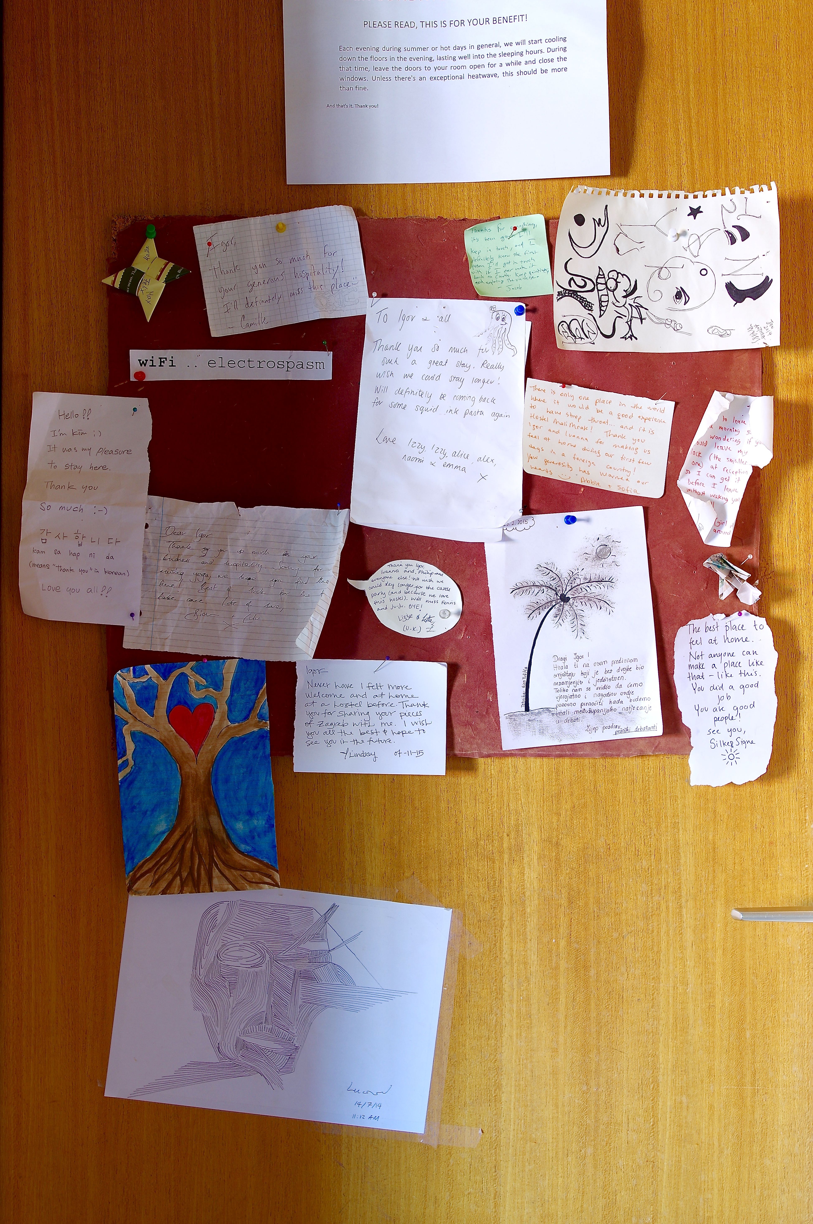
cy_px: 612
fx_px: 1459
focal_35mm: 43
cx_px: 406
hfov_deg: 31.1
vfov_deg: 45.5
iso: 100
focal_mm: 29
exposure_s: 1
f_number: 5.6
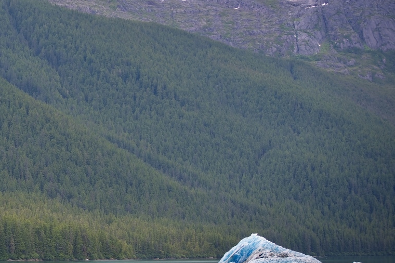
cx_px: 80
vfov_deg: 11.6
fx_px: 1294
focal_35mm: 118
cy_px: 81
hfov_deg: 17.2
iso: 100
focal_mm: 70
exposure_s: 1/160
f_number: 4.5
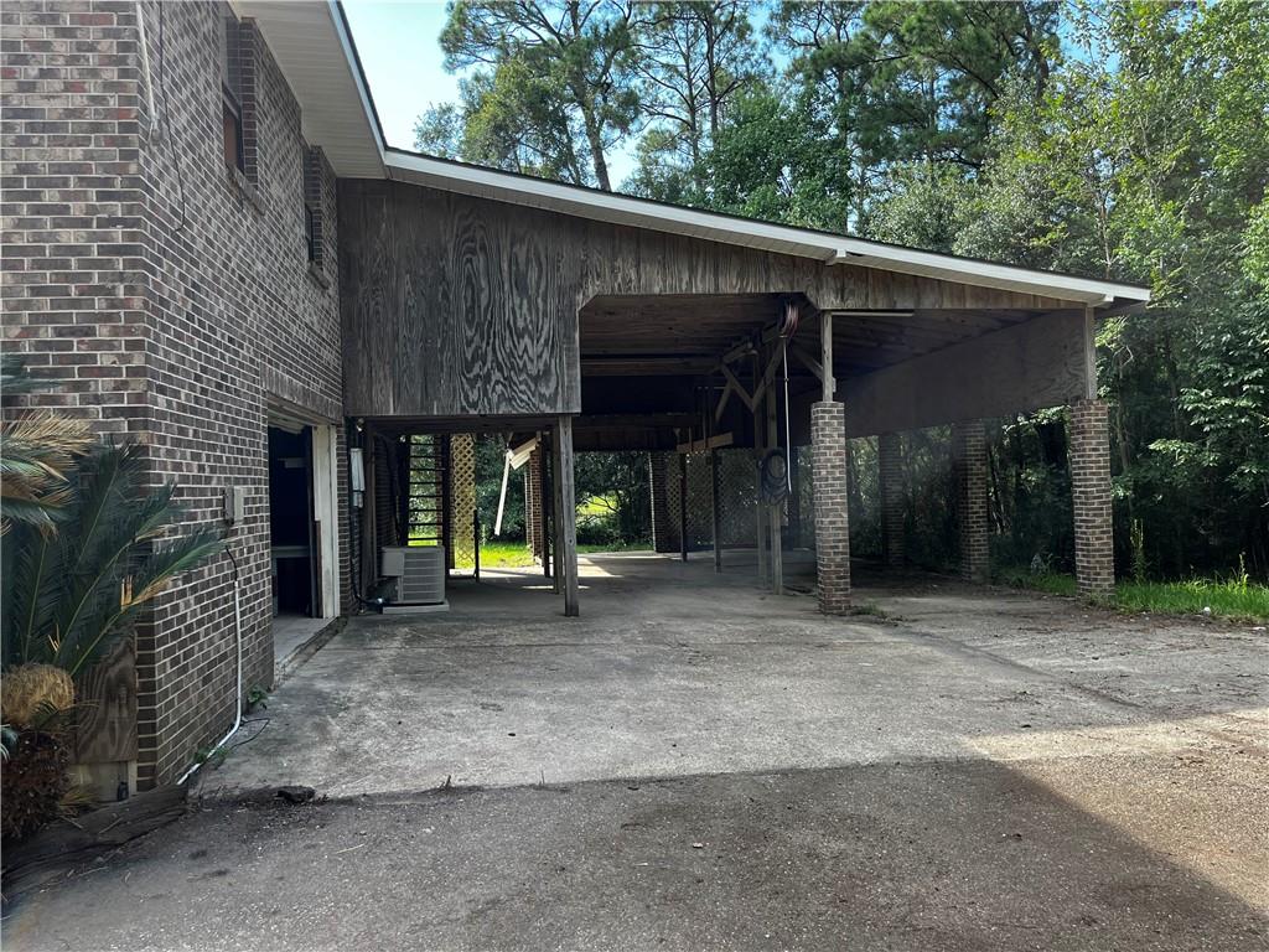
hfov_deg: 67.3
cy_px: 476
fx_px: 953
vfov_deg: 53.1
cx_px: 634
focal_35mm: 26
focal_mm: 5.1
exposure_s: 1/513
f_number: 1.6
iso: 50
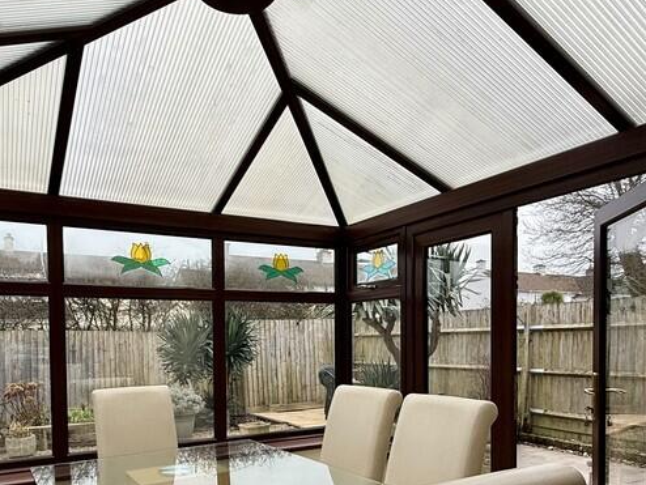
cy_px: 362
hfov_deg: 61.5
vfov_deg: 46.6
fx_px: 541
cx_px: 292
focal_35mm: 29
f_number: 2.2
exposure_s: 1/239
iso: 50
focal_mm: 2.22
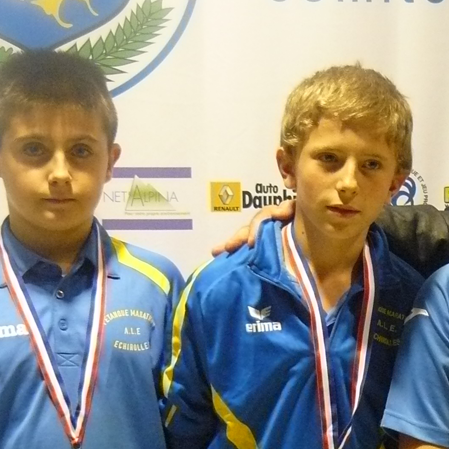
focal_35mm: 121
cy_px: 336
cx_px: 527
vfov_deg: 14.4
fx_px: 1776
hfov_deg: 14.0
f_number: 2.8
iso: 400
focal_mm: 7.9
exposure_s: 1/15
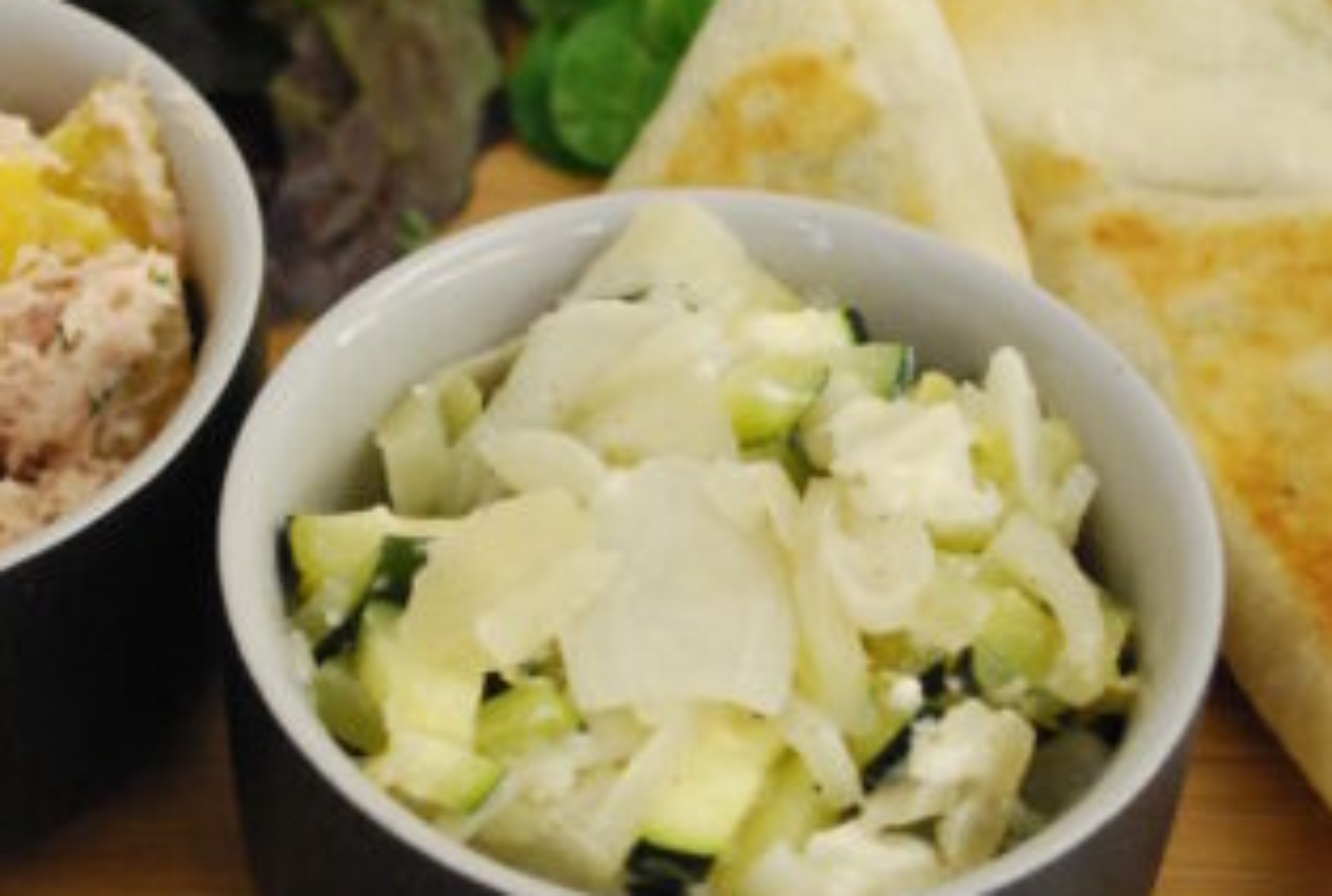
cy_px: 423
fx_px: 4341
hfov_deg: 17.4
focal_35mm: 117
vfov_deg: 11.8
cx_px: 393
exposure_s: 1/25
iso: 1600
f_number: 4.8
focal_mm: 32
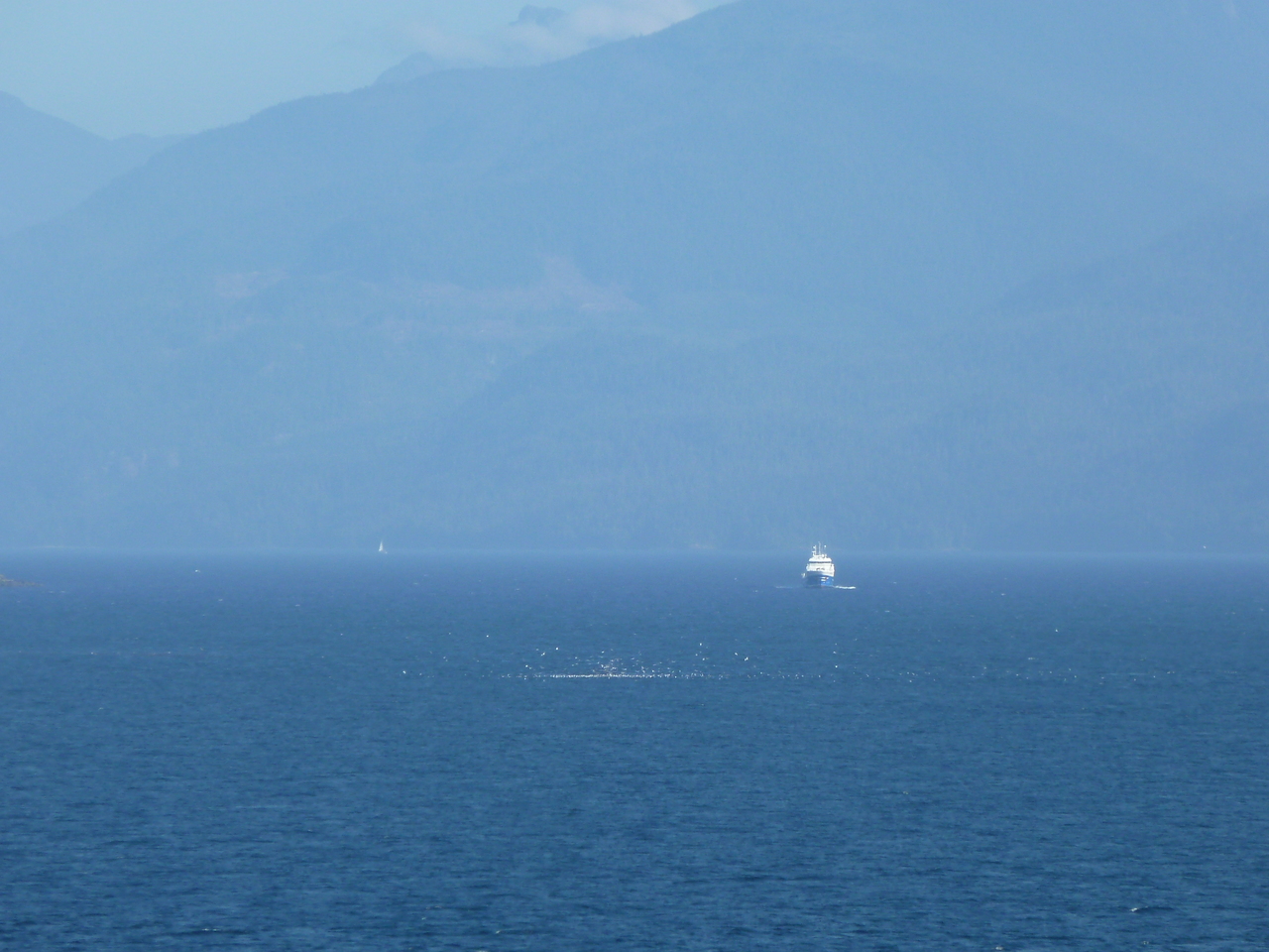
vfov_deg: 5.9
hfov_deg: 7.9
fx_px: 9165
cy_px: 476
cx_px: 634
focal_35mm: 250
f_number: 5.9
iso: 80
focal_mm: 36
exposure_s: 1/200
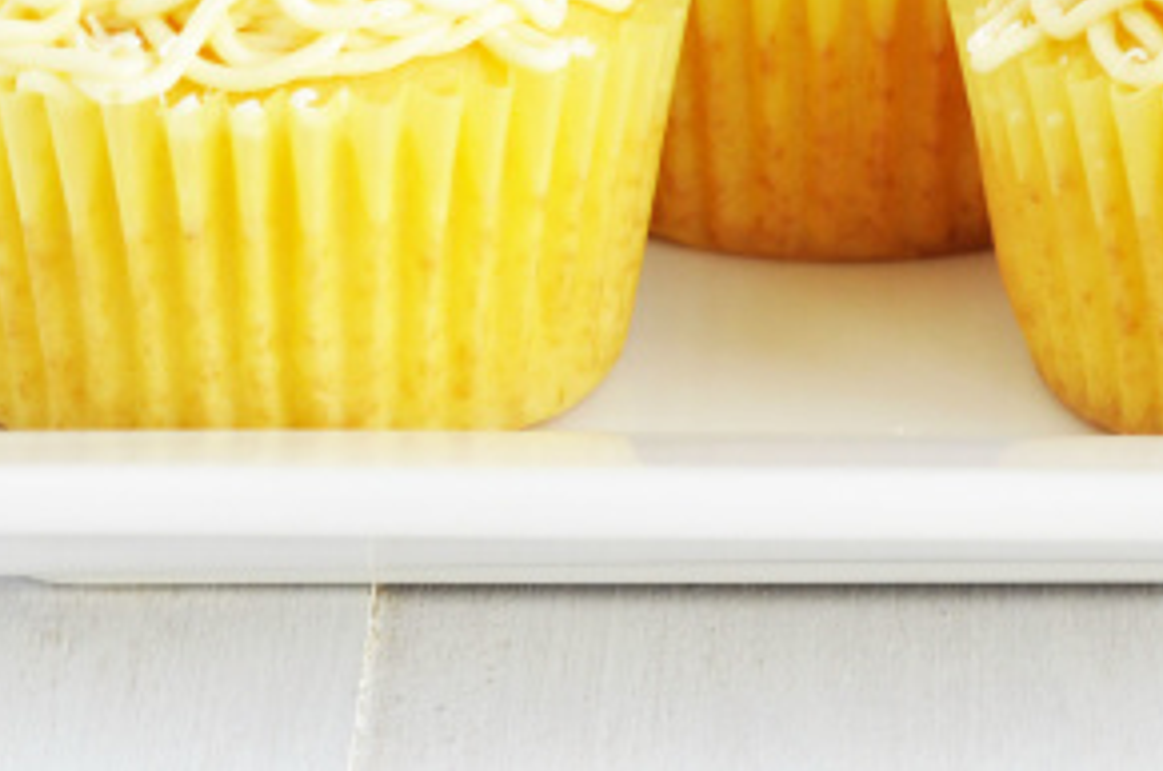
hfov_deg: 7.8
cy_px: -475
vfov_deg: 5.1
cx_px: 1159
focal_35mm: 264
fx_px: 8514
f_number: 5
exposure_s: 1/80
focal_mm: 50
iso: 200
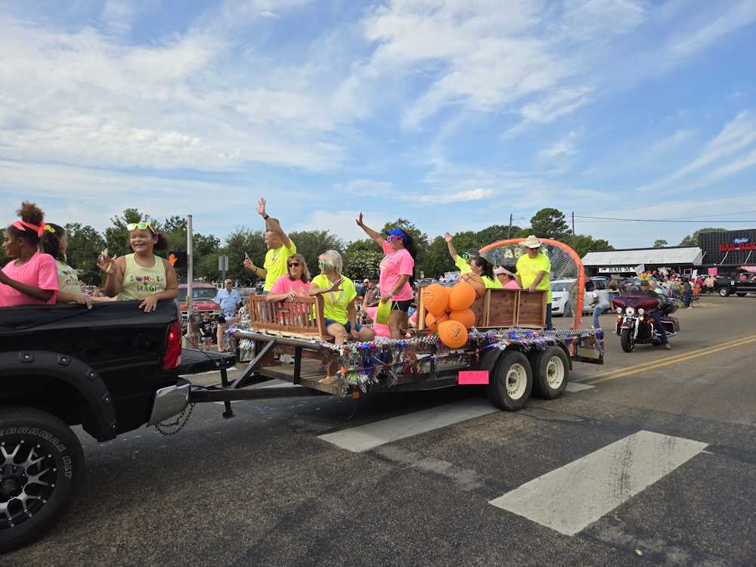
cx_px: 378
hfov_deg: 73.9
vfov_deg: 58.9
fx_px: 502
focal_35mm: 23
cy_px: 284
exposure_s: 1/1538
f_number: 1.8
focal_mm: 5.4
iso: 25
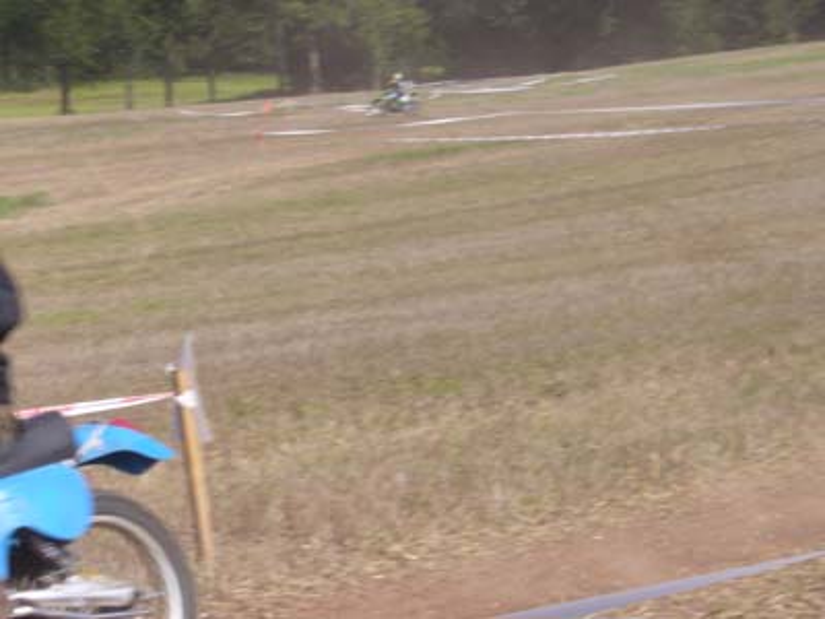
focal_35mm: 105
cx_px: 412
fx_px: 2502
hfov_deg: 18.7
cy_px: 310
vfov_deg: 14.1
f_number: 10
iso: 100
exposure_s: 1/160
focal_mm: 17.4
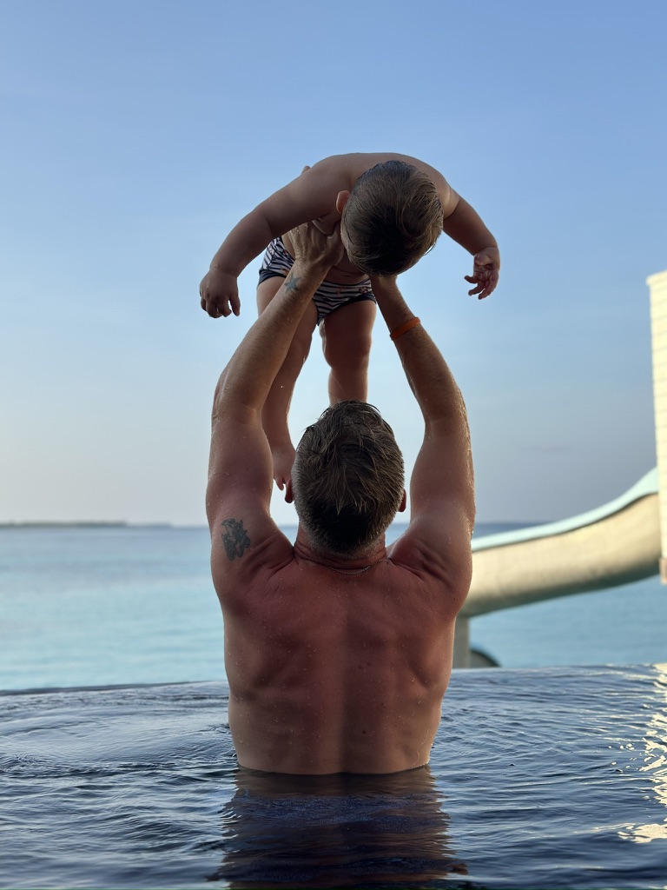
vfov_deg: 39.7
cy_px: 445
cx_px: 334
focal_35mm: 48
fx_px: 1233
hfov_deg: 30.3
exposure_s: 1/2809
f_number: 1.78
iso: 100
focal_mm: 6.86
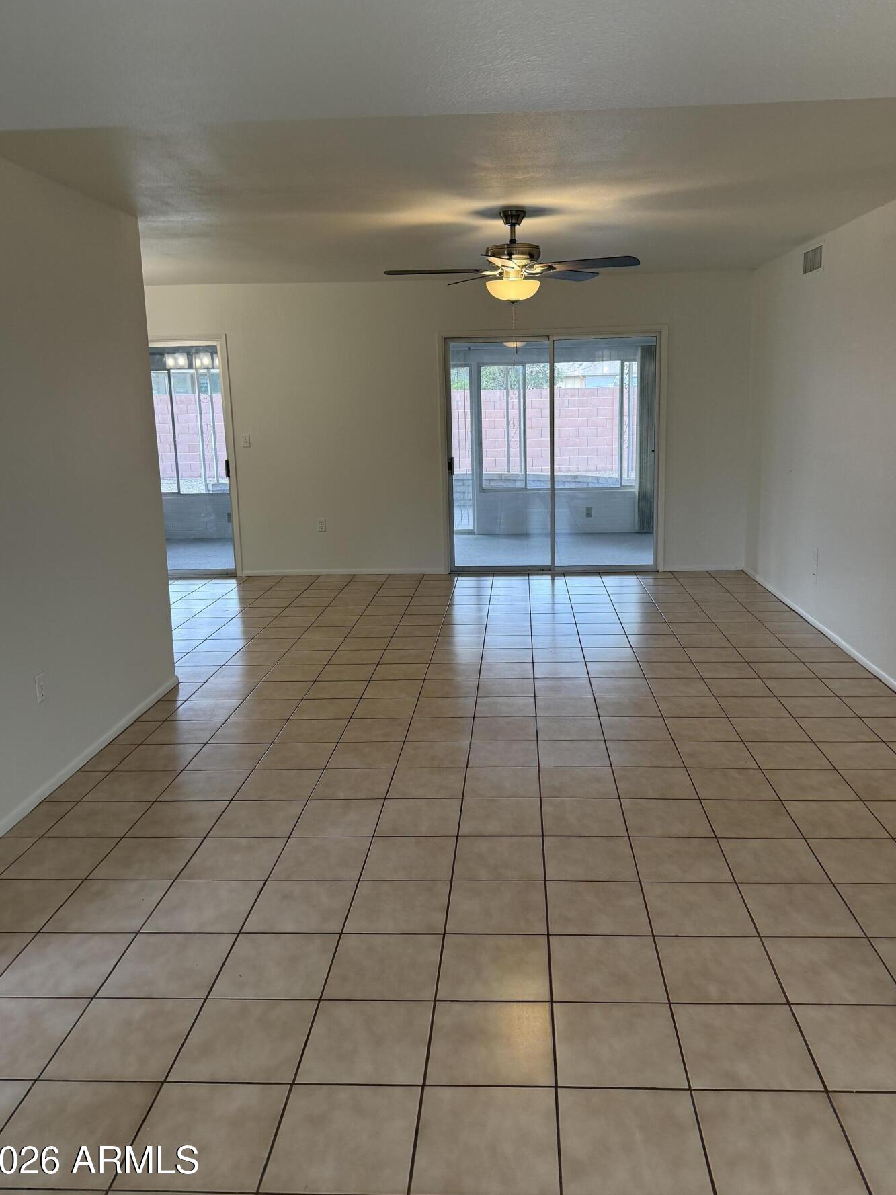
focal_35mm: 27
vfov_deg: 65.2
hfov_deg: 51.3
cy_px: 550
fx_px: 932
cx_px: 477
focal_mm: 6.76
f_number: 1.78
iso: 200
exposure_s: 1/233
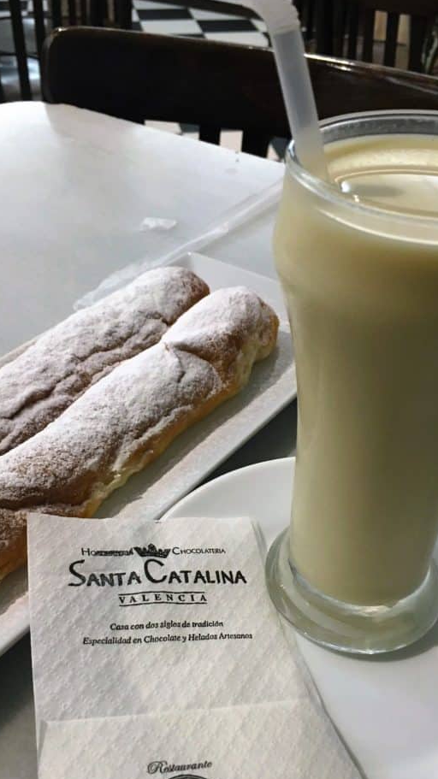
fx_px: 764
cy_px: 440
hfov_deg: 32.0
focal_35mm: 37
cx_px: 201
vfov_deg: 53.9
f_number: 2.2
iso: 160
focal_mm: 4.15
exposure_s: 1/33
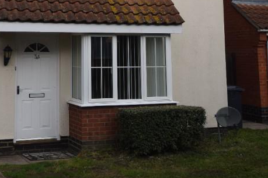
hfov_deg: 29.3
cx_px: 50
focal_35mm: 67
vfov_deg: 19.5
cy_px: -14
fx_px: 499
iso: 200
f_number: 9
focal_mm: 20
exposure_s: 1/320
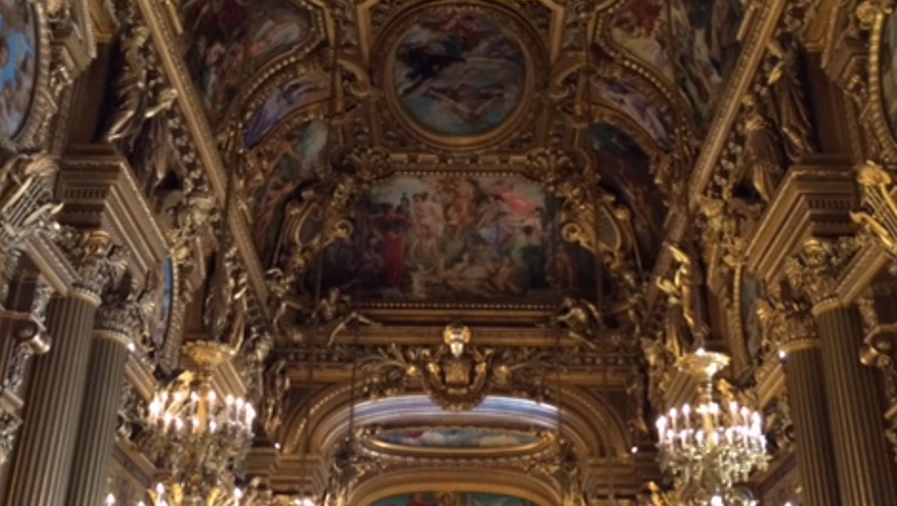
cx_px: 456
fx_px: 1023
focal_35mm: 43
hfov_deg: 47.3
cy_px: 286
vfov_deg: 27.7
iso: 320
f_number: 2.2
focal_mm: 4.15
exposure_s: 1/17
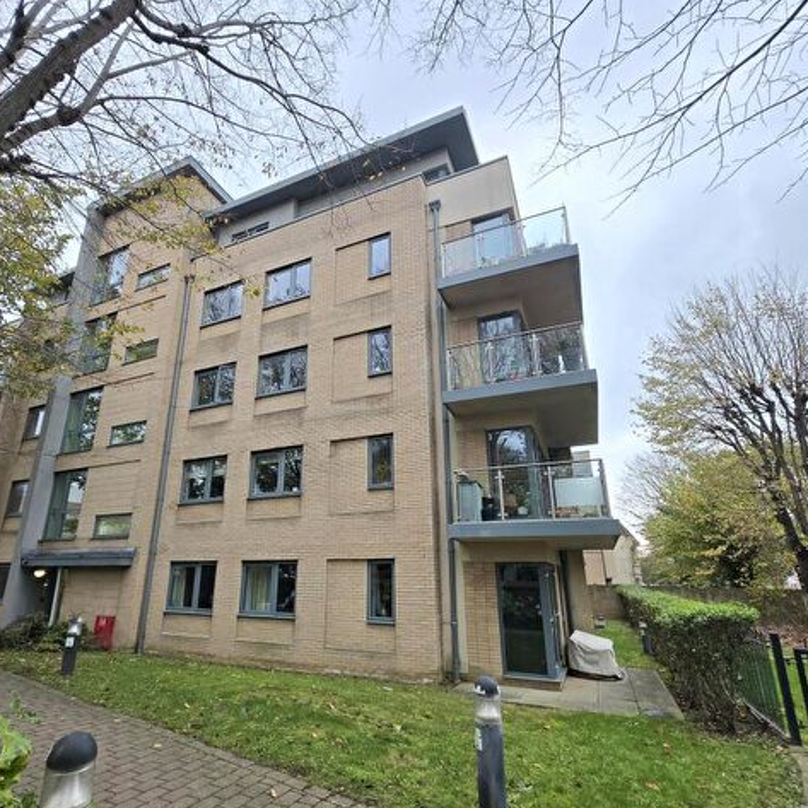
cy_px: 430
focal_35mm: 17
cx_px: 360
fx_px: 449
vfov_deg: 83.9
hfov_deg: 83.7
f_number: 2.2
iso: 25
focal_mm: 1.7
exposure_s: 1/115
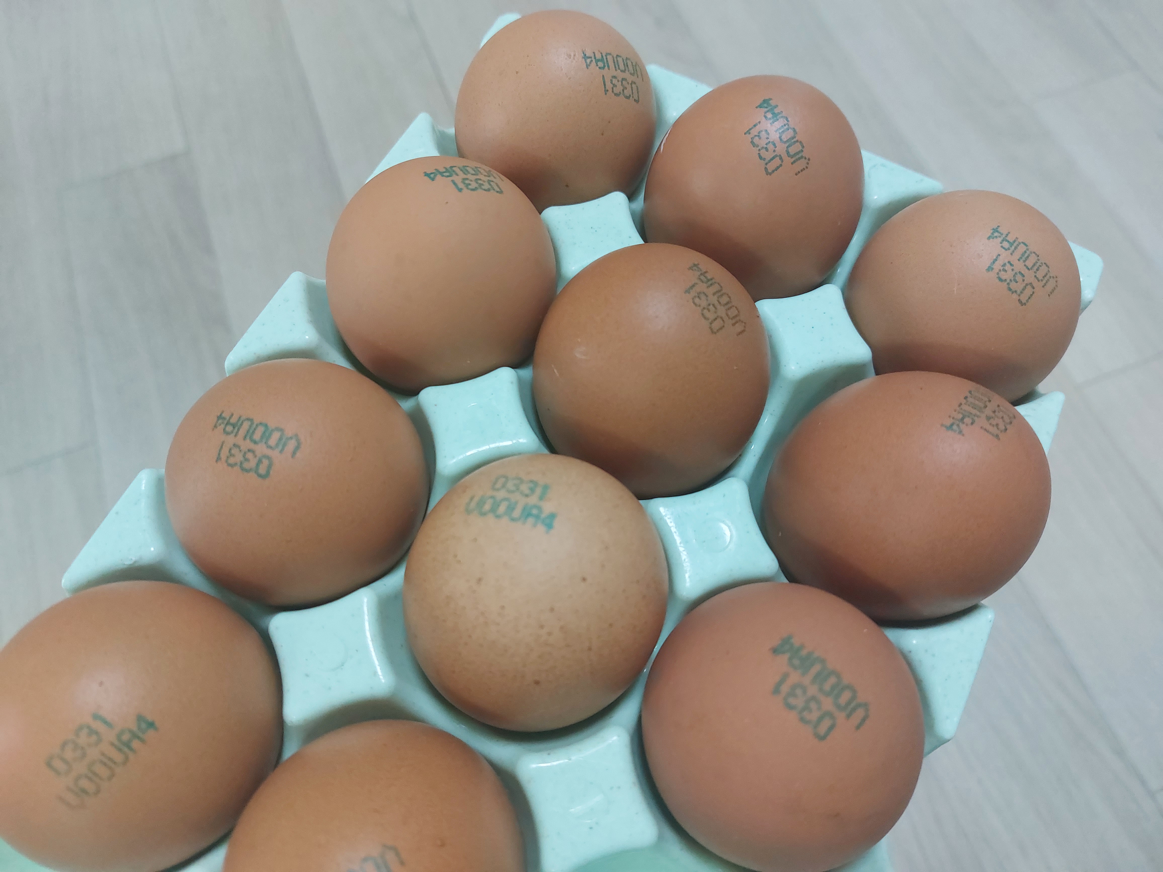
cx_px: 582
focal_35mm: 25
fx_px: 840
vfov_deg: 54.9
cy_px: 436
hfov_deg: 69.4
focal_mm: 5.23
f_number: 1.8
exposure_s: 1/120
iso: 320
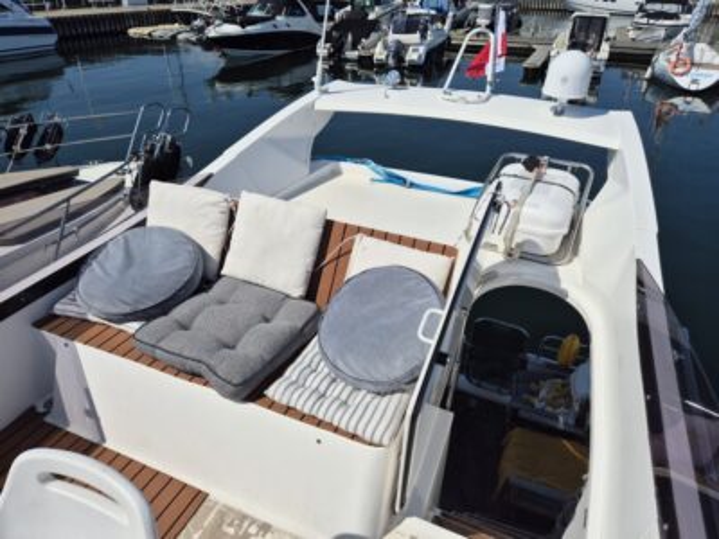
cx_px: 360
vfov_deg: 58.9
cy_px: 270
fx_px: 478
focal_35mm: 23
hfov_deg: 73.9
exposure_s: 1/5248
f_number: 1.8
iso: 25
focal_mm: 5.4
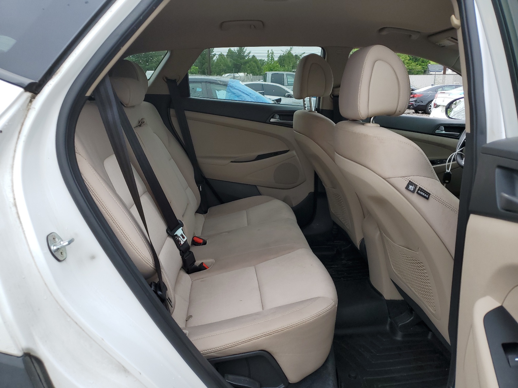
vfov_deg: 53.1
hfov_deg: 67.3
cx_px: 259
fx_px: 389
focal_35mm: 26
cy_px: 194
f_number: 1.5
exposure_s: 1/175
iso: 50
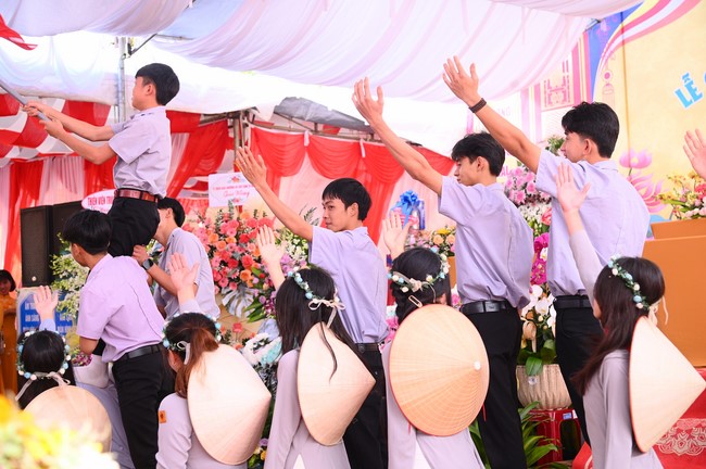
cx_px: 353
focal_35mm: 58
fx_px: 1136
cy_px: 234
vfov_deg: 23.3
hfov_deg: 34.5
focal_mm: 58
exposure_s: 1/250
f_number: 4.5
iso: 1250
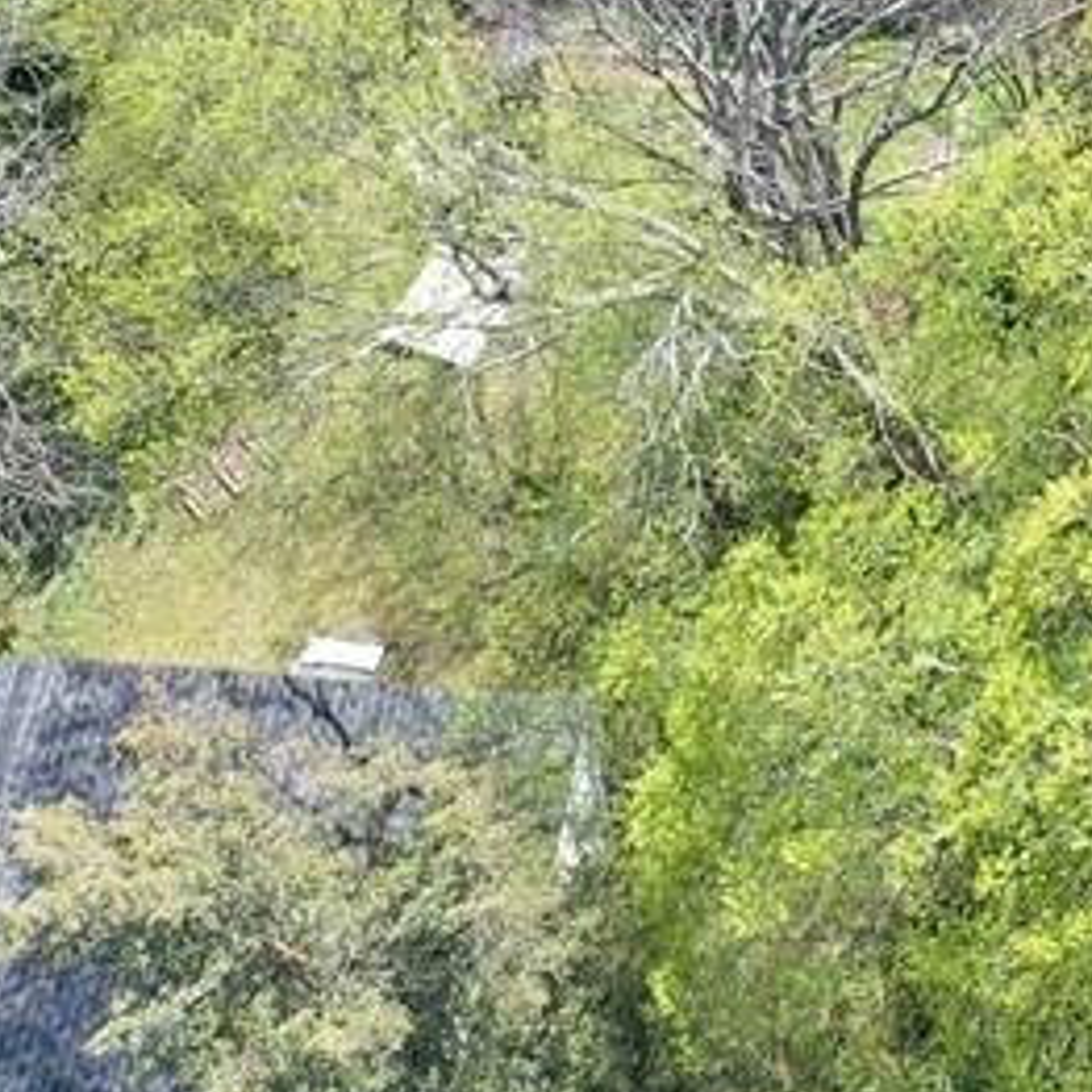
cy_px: -104
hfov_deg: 16.9
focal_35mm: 93
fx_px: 3319
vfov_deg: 18.0
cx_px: 1642
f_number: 4.5
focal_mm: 10.26
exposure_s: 1/200
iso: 100
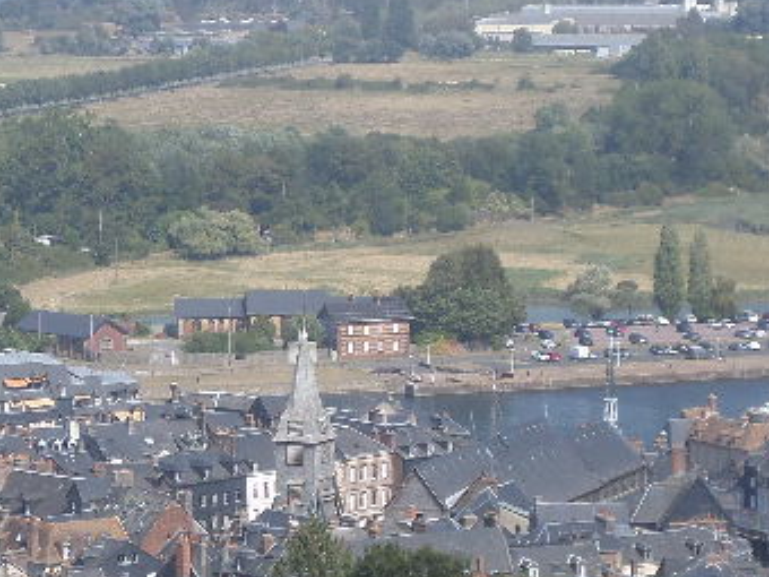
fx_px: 4487
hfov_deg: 9.8
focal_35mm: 202
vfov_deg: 7.4
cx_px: 201
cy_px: 296
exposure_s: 1/750
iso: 80
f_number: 4.1
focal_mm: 12
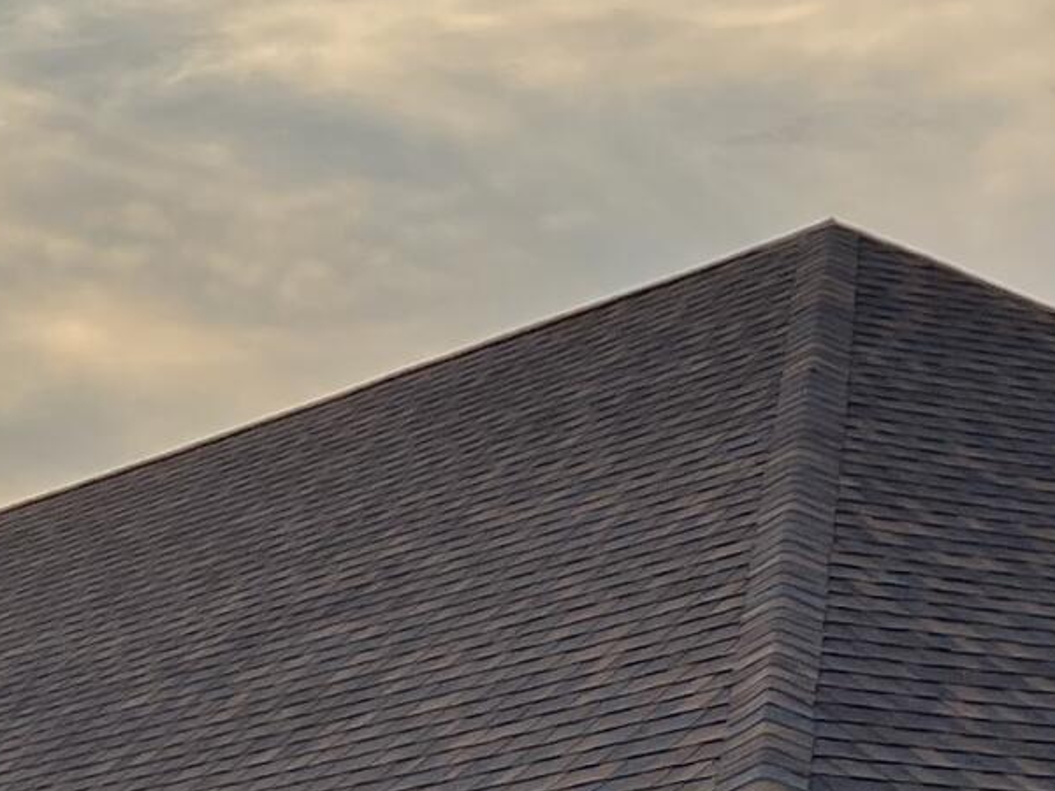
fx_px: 3962
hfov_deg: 15.0
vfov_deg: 10.5
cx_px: 86
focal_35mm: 130
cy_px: 1542
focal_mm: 5.7
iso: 50
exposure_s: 1/361
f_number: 1.5
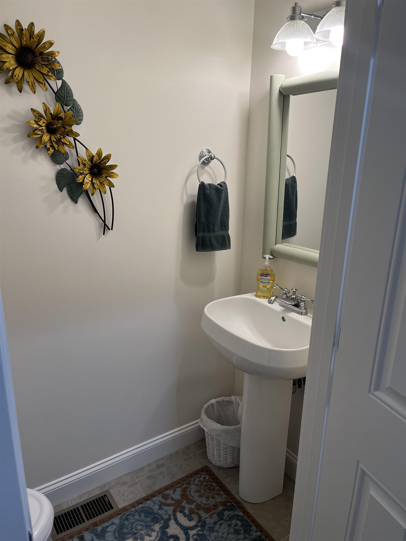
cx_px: 203
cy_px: 270
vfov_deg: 67.3
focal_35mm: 26
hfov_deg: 53.1
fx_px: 407
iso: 64
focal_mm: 5.1
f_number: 1.6
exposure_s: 1/120
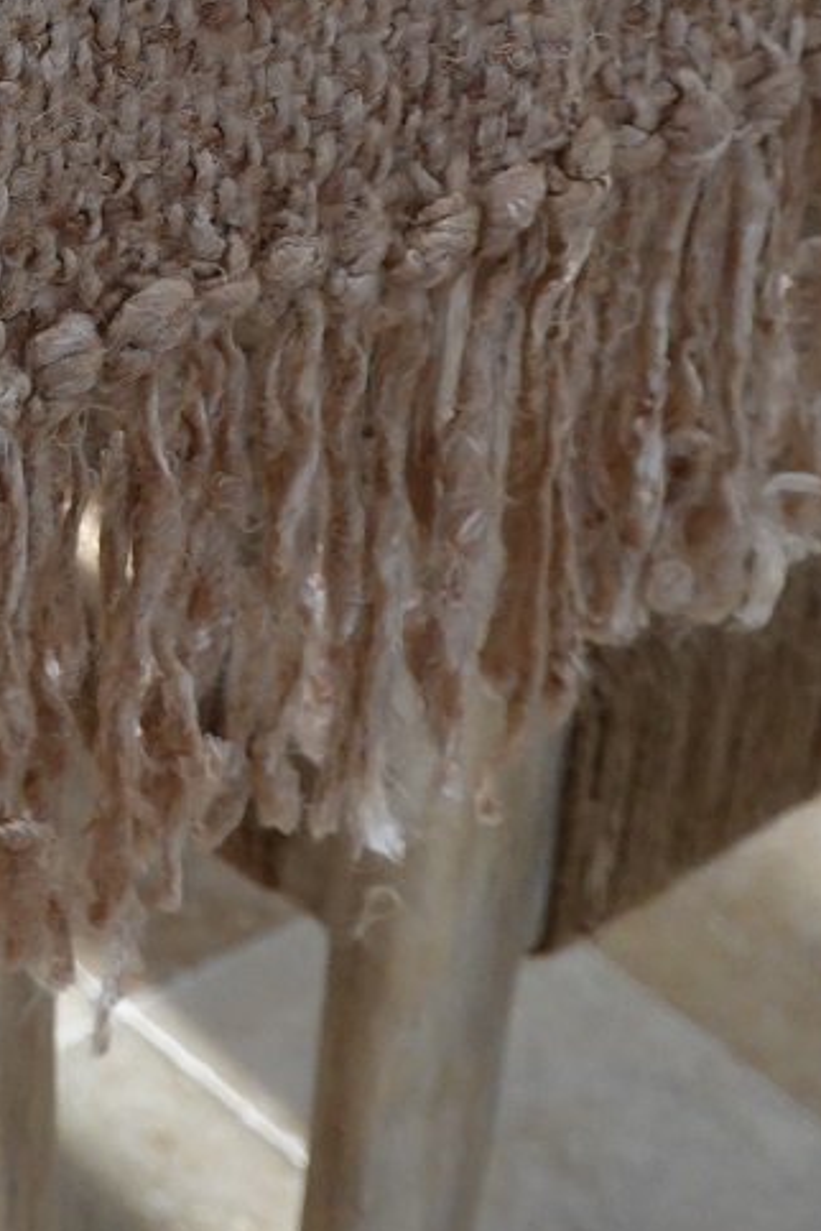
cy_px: 140
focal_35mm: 118
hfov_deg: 11.3
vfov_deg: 17.1
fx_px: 4036
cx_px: -298
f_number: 3.5
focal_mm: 14.12
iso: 640
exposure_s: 1/40
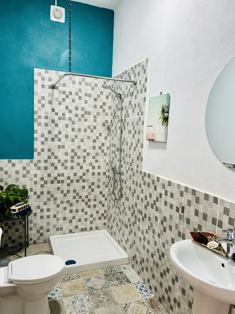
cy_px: 157
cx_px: 118
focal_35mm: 26
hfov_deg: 53.1
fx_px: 235
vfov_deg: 67.3
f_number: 1.5
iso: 100
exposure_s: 1/50
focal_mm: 5.7
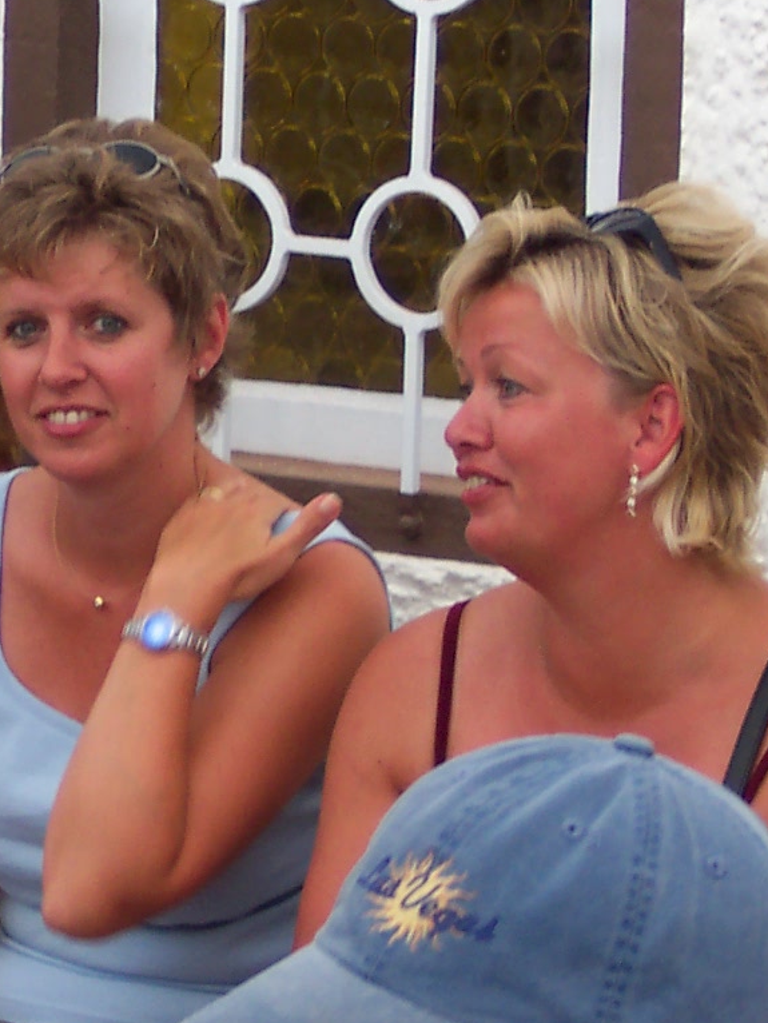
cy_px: 474
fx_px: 5943
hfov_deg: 7.4
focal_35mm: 201
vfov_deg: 9.8
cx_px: 147
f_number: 4
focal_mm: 18.7
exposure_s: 1/90
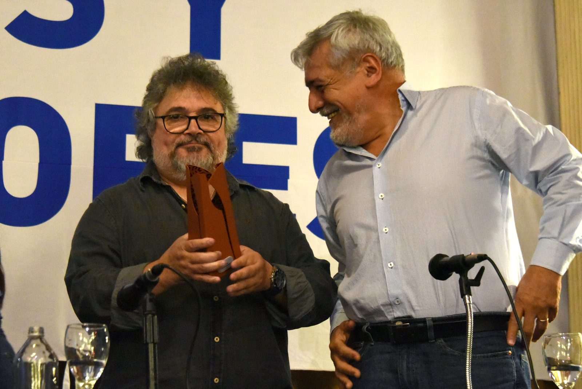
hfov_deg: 20.8
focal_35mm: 98
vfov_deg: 14.0
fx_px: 1585
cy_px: 194
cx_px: 291
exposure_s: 1/60
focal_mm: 98
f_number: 5.6
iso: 10000
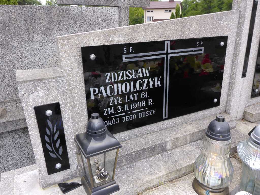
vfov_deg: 49.7
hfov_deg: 63.4
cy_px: 98
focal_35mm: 28
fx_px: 210
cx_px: 130
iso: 125
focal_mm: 4.9
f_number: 3.3
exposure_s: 1/60
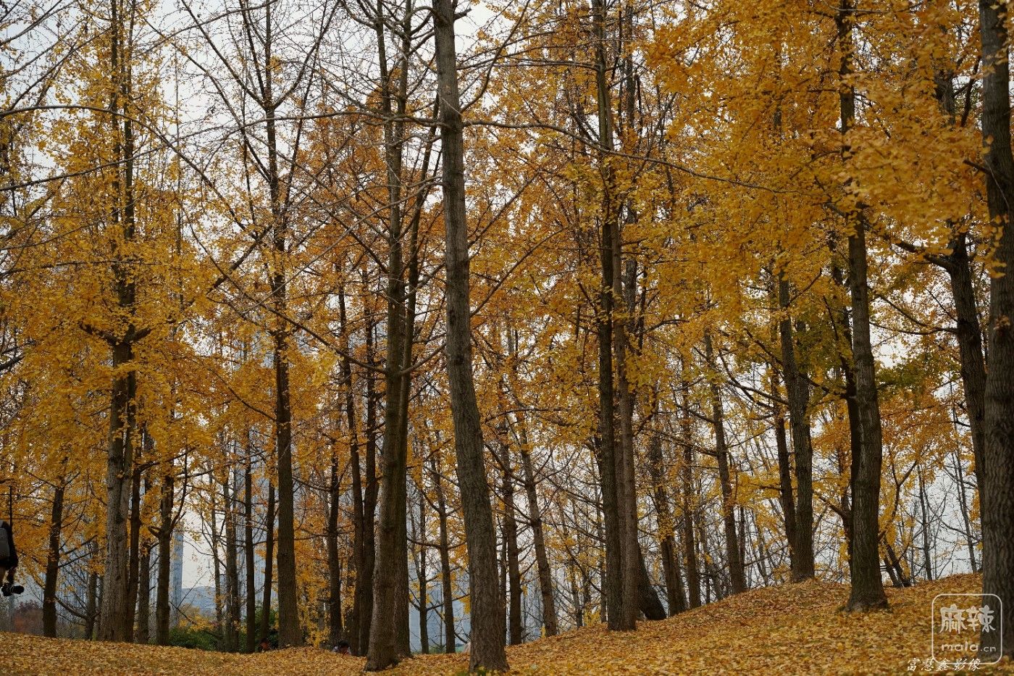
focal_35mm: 75
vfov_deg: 18.2
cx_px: 507
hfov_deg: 27.0
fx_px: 2112
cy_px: 338
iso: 100
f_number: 5
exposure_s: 1/250
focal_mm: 75
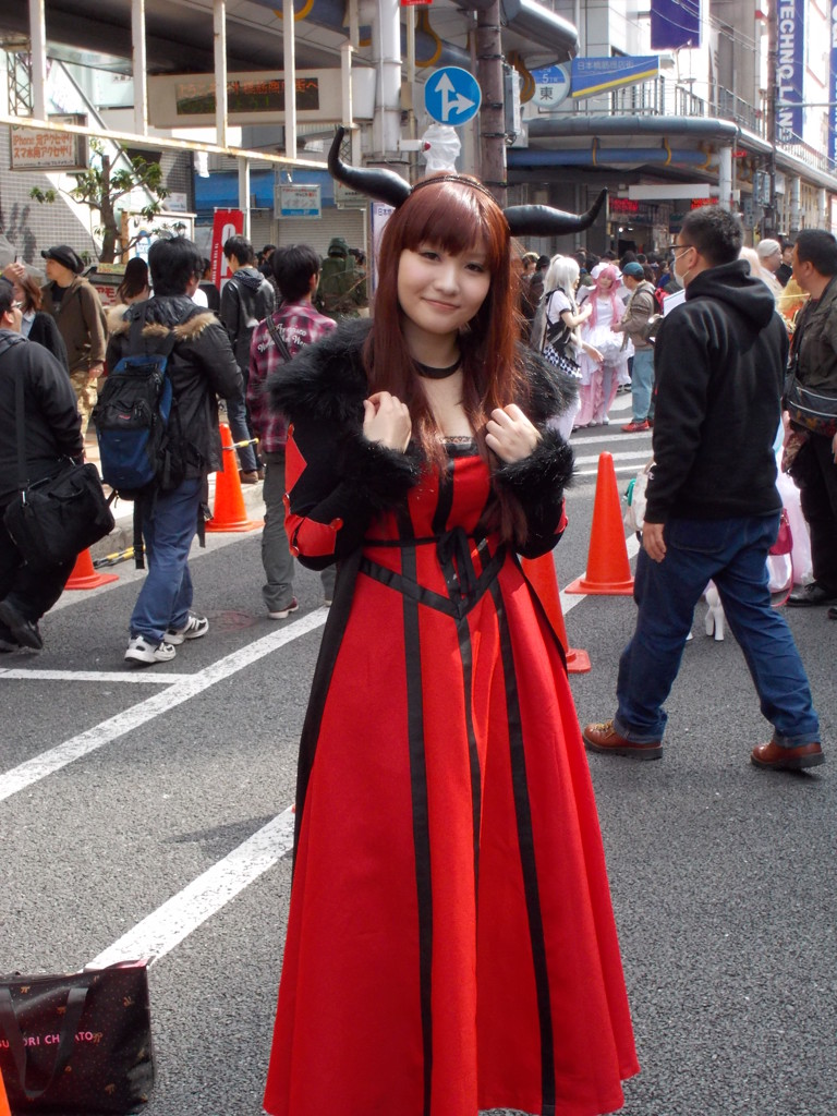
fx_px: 1805
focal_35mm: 56
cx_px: 418
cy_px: 558
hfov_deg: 26.1
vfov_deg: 34.3
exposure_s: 1/250
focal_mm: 7.9
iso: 200
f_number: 4.7
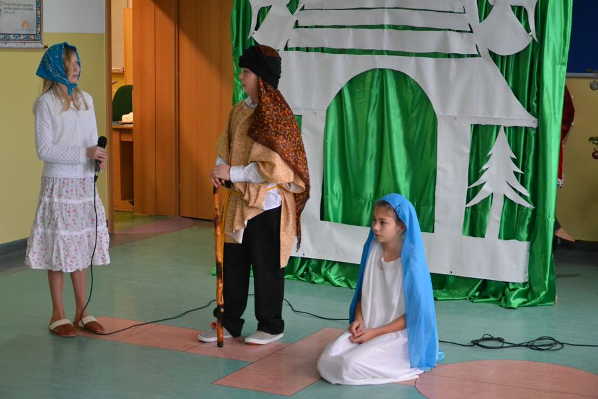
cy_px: 200
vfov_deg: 20.2
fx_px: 1121
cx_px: 299
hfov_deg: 29.9
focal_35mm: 68
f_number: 4.8
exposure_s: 1/200
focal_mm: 45
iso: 3200
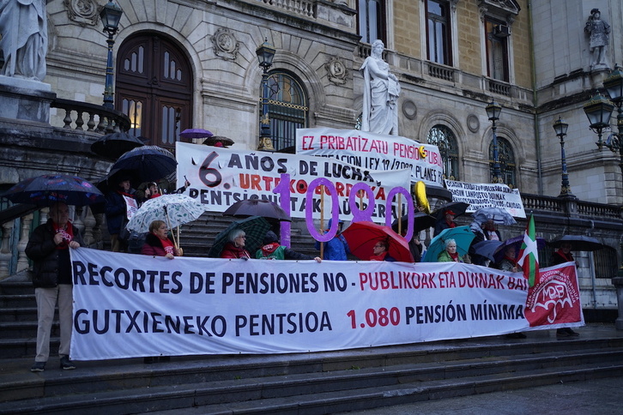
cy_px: 208
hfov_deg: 54.4
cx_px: 312
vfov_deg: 37.9
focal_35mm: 35
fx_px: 606
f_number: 1.8
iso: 100
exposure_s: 1/320
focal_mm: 35
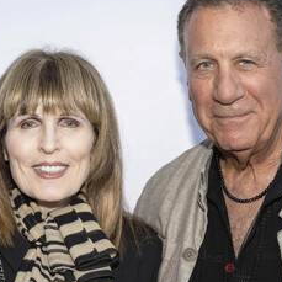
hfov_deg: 19.9
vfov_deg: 19.9
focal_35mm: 87
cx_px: 161
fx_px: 802
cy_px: 147
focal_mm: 52
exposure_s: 1/200
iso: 400
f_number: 5.6
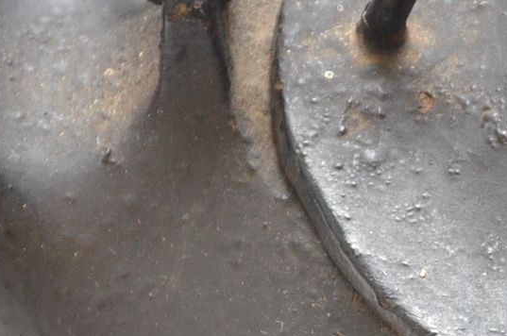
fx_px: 10154
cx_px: 609
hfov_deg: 2.9
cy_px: 378
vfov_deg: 1.9
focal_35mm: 722
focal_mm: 105
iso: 800
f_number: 5.6
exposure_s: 1/60
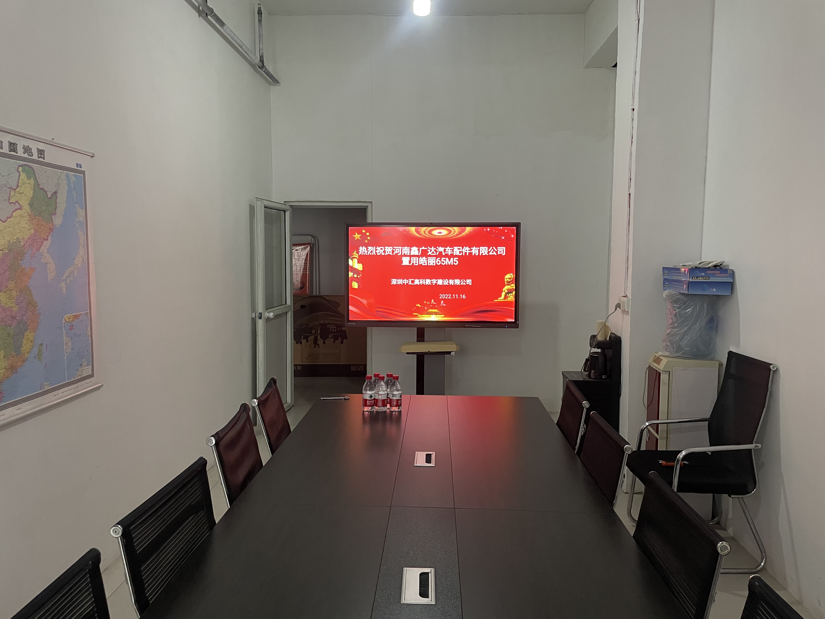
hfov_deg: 67.3
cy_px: 310
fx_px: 620
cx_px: 412
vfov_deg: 53.1
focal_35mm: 26
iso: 160
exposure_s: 1/50
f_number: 1.6
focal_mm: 4.2
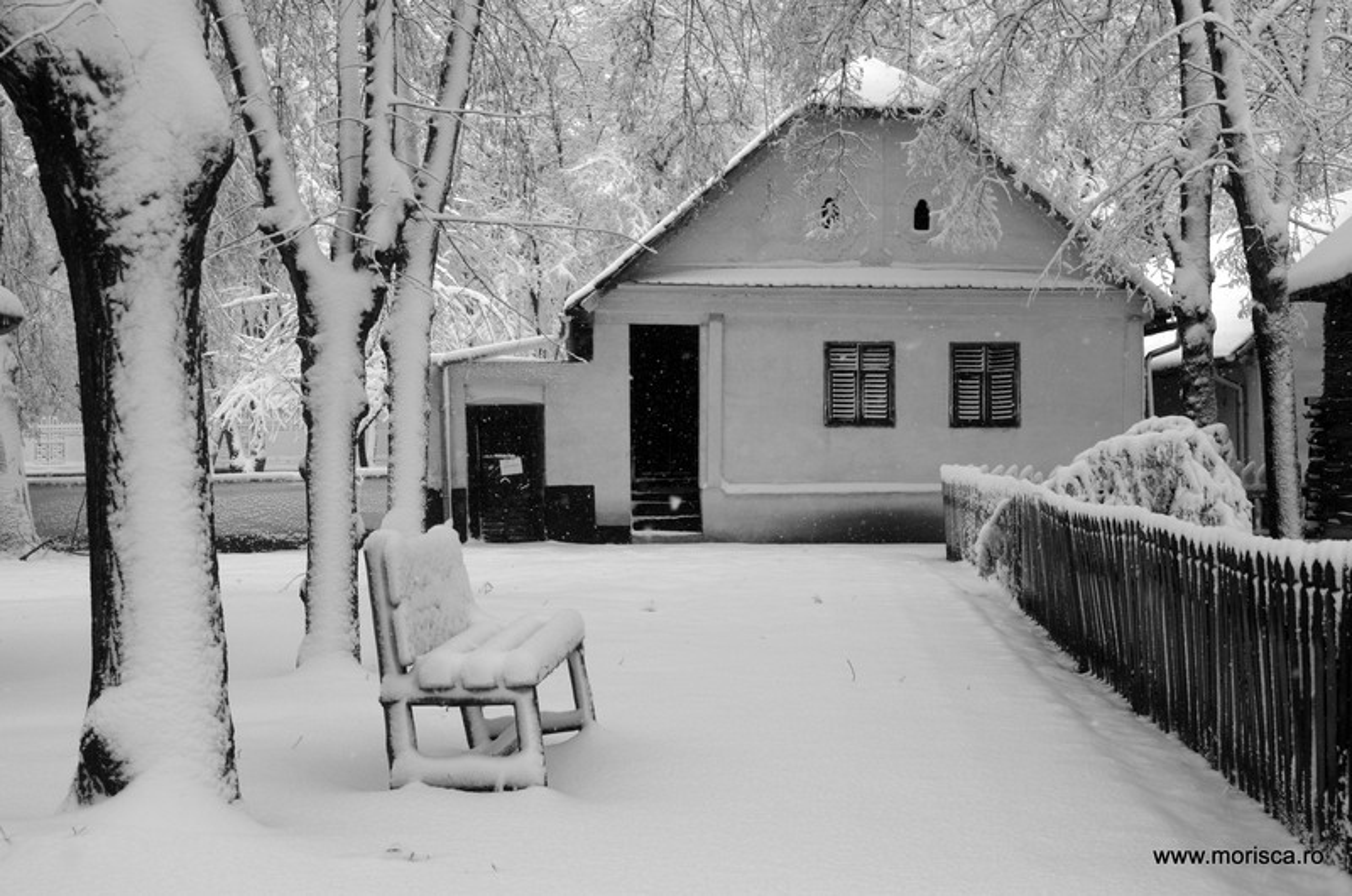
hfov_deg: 37.9
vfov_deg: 25.6
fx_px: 1968
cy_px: 448
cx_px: 676
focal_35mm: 52
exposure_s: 1/200
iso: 200
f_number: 7.1
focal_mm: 35
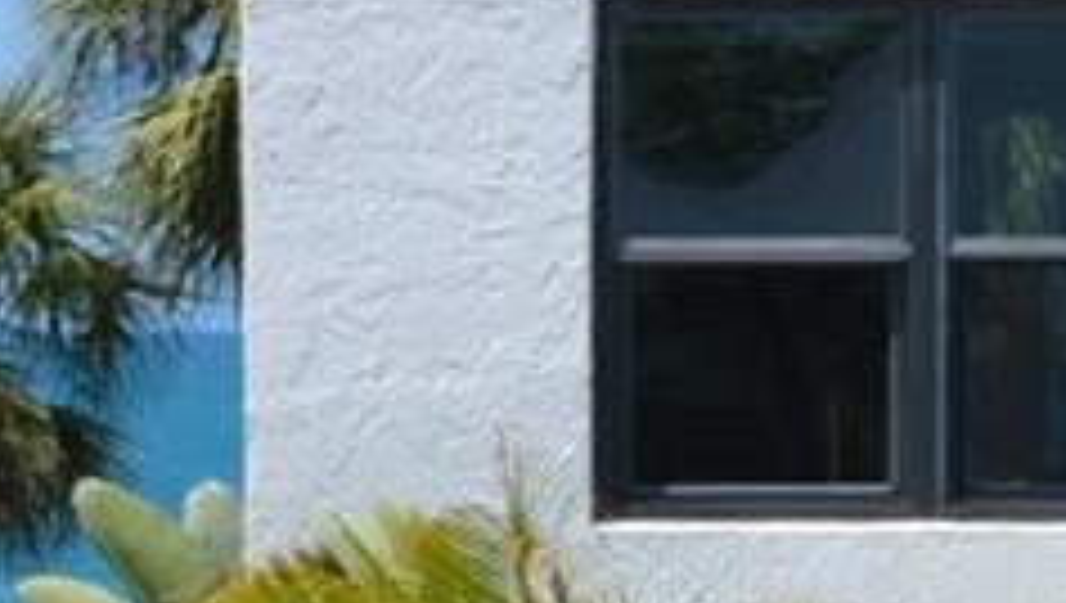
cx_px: -1008
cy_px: 637
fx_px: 18566
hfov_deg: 3.3
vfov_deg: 1.9
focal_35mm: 656
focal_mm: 62
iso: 100
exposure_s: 1/500
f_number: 5.6
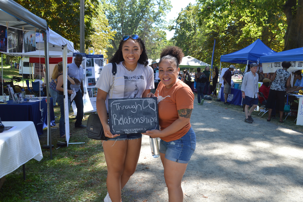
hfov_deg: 62.0
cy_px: 101
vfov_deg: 43.5
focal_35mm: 30
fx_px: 252
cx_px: 152
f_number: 5.6
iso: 140
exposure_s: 1/125
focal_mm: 20
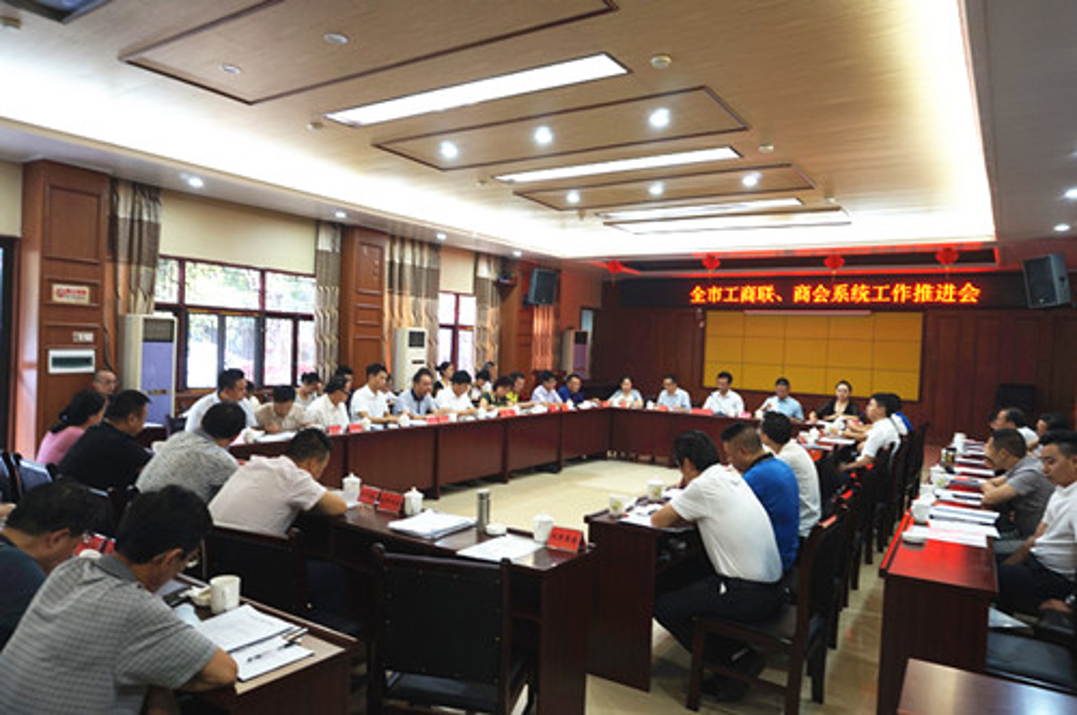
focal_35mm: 24
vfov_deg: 53.0
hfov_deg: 73.8
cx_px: 538
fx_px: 717
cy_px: 358
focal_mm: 16
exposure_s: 1/10
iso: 200
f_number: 6.3
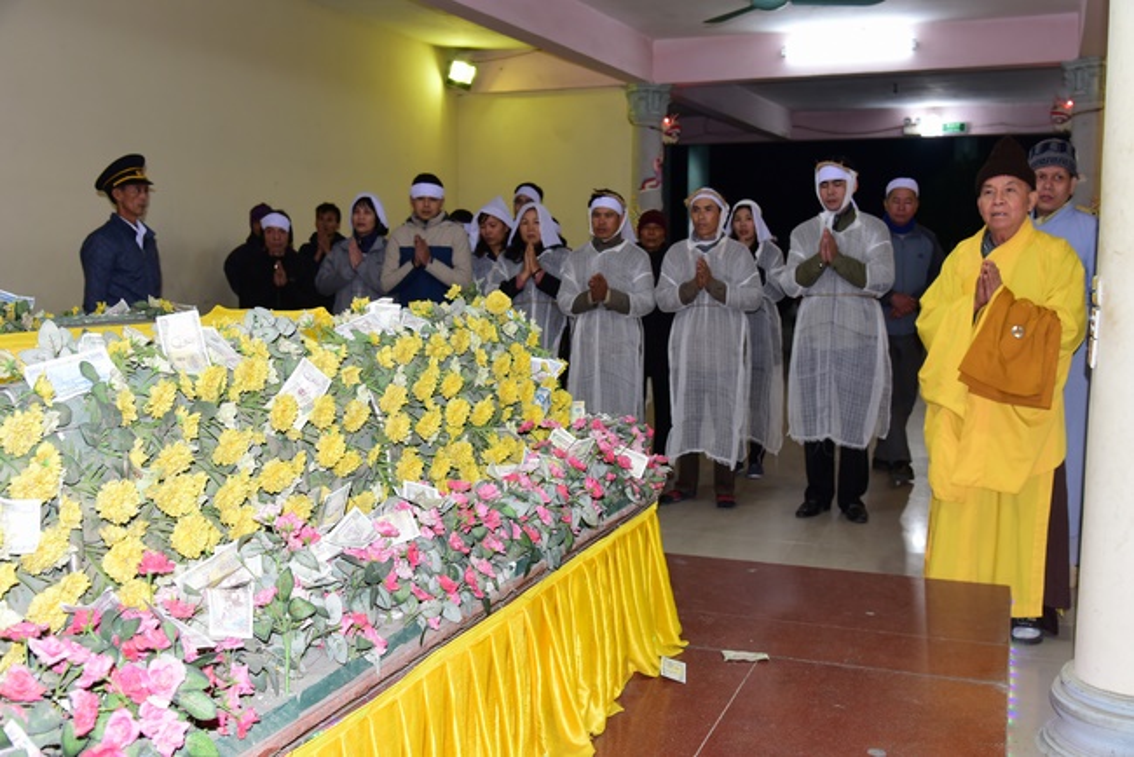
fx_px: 1103
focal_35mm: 35
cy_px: 378
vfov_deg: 37.9
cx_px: 567
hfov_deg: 54.4
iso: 800
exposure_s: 1/60
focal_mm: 35
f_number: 5.6
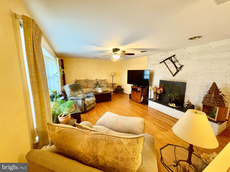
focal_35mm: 14
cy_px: 86
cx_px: 115
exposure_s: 1/60
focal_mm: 2.22
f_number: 2.2
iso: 800
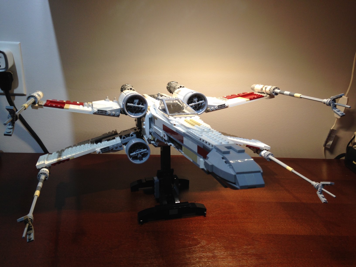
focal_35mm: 33
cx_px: 178
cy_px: 134
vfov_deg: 42.9
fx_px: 339
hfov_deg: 55.4
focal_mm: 4.12
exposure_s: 1/20
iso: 50
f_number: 2.4
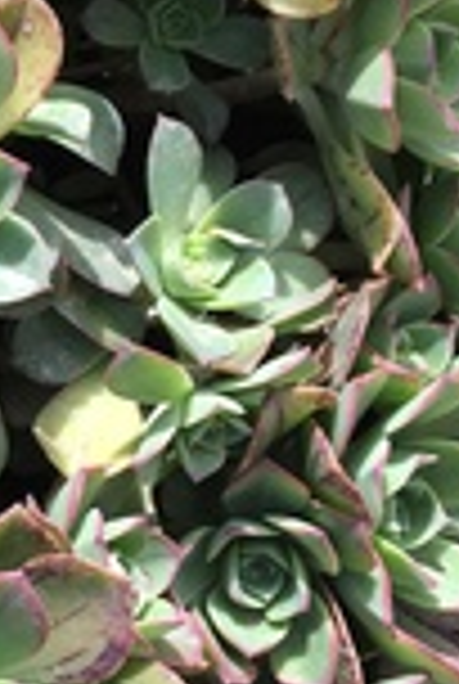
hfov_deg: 13.4
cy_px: 320
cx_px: -284
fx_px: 1809
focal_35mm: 95
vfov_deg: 21.4
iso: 25
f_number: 2.2
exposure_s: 1/557
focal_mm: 4.15
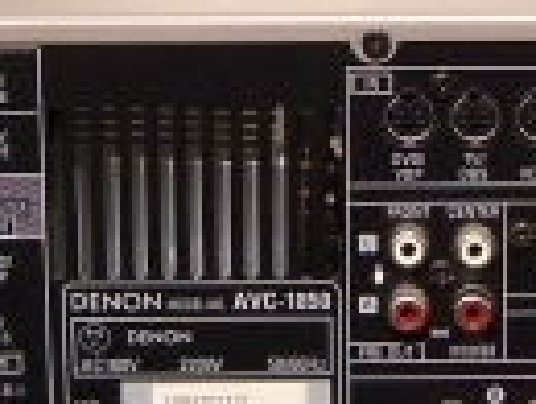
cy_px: 115
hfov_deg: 10.5
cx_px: 363
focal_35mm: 187
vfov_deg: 8.0
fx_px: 2901
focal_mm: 7.9
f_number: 2.8
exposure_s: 1/40
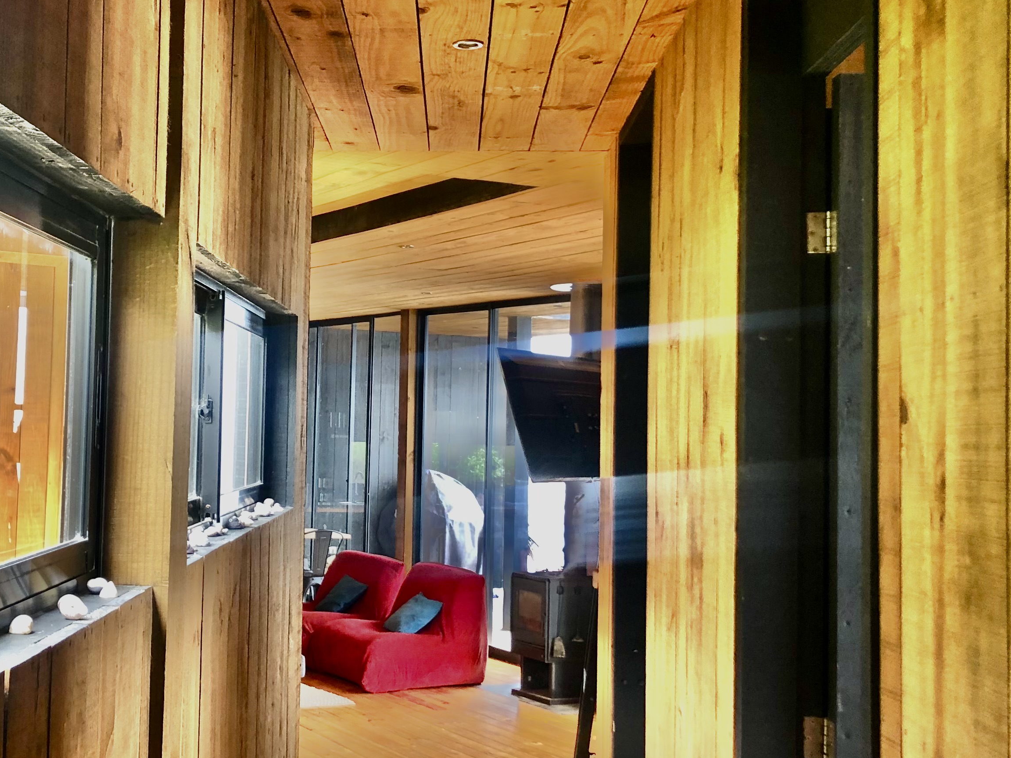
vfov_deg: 29.7
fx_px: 1431
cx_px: 305
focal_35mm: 49
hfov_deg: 38.3
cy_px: 352
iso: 25
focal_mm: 3.99
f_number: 1.8
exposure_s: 1/40
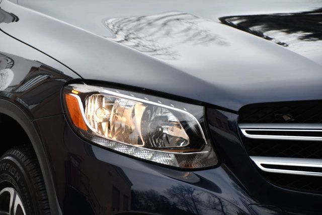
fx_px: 1807
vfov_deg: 6.8
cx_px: 161
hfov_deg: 10.2
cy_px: 108
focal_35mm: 202
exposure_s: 1/250
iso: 200
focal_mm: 135
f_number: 6.3
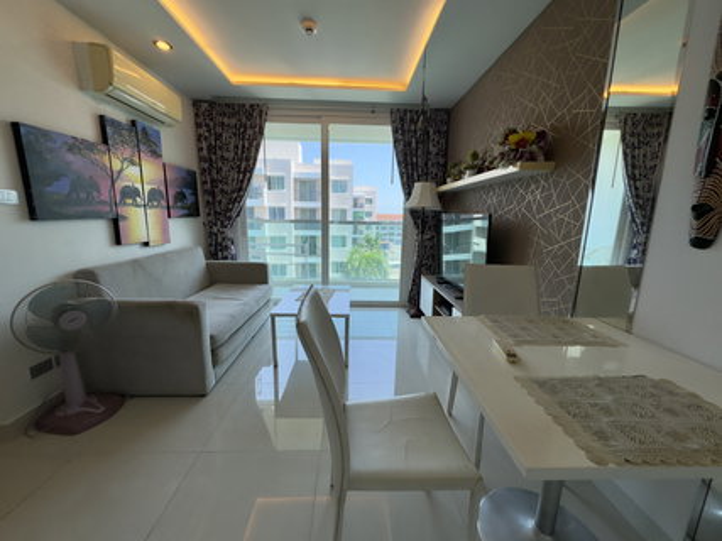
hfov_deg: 102.1
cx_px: 361
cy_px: 270
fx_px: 292
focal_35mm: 14
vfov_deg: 85.6
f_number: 2.2
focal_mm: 2.22
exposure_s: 1/338
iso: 40
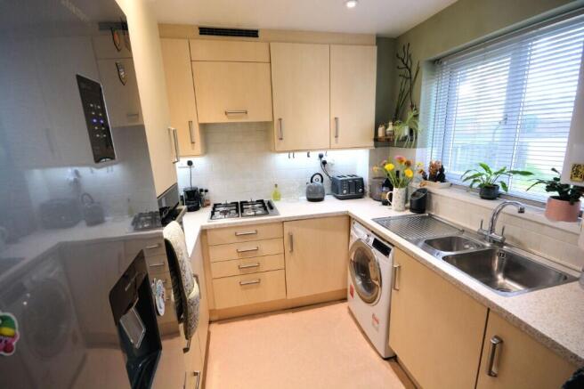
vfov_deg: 77.3
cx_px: 292
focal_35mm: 15
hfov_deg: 100.4
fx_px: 243
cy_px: 194
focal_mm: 10
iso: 400
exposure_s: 1/25
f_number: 8
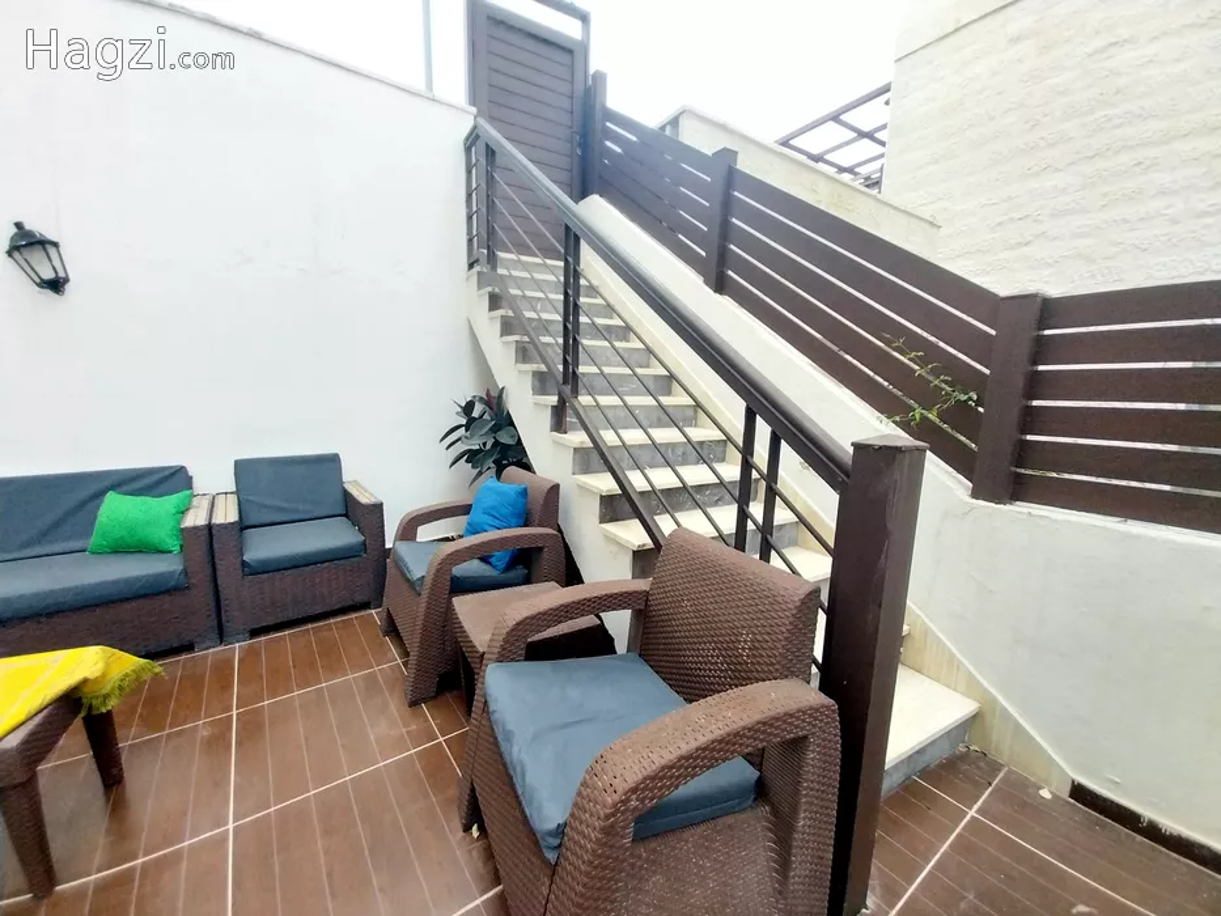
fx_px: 459
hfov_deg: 106.2
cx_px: 610
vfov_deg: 89.9
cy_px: 458
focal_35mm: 13
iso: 100
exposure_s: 1/100
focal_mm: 1.3
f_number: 2.2
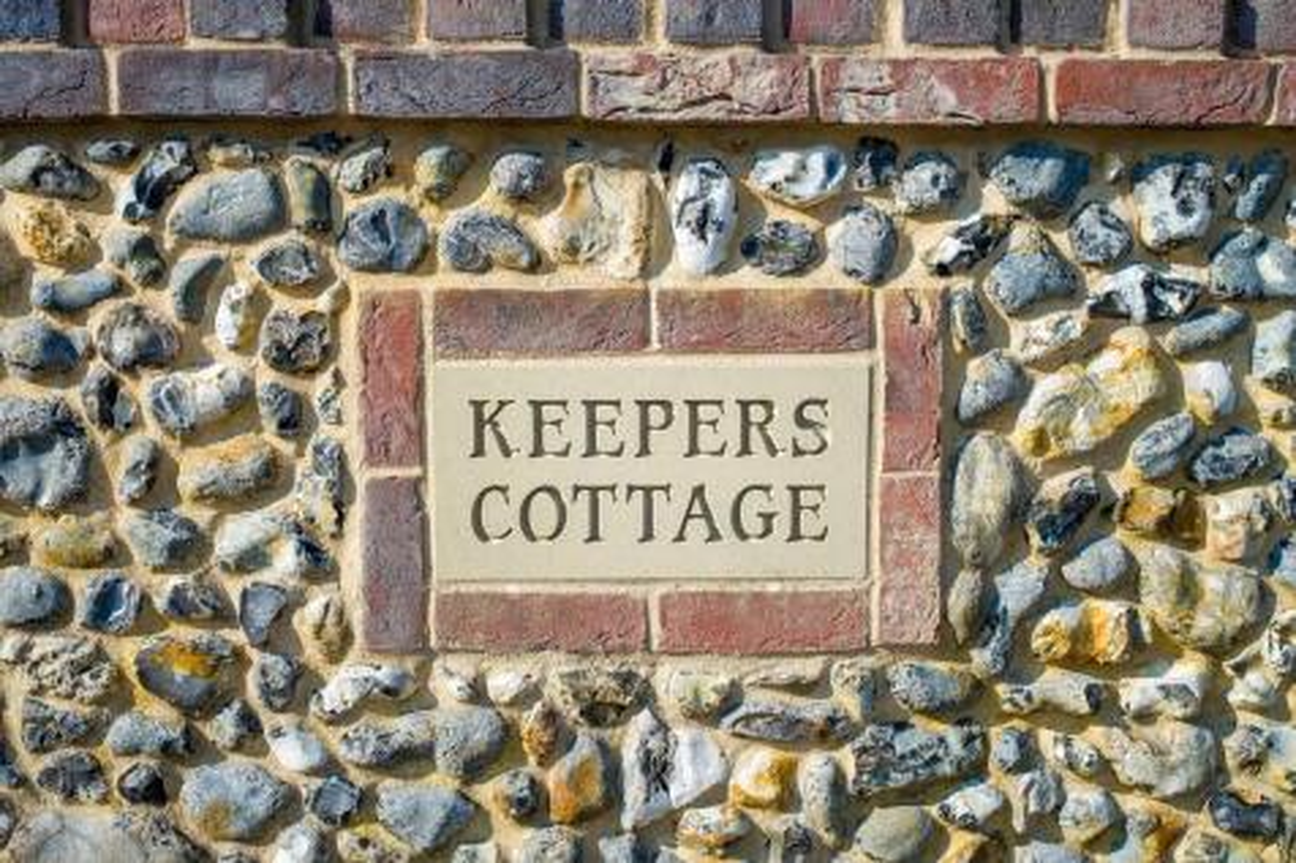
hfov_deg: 54.5
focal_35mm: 35
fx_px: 1259
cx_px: 648
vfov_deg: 37.8
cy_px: 432
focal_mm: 23
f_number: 4
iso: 80
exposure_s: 1/500
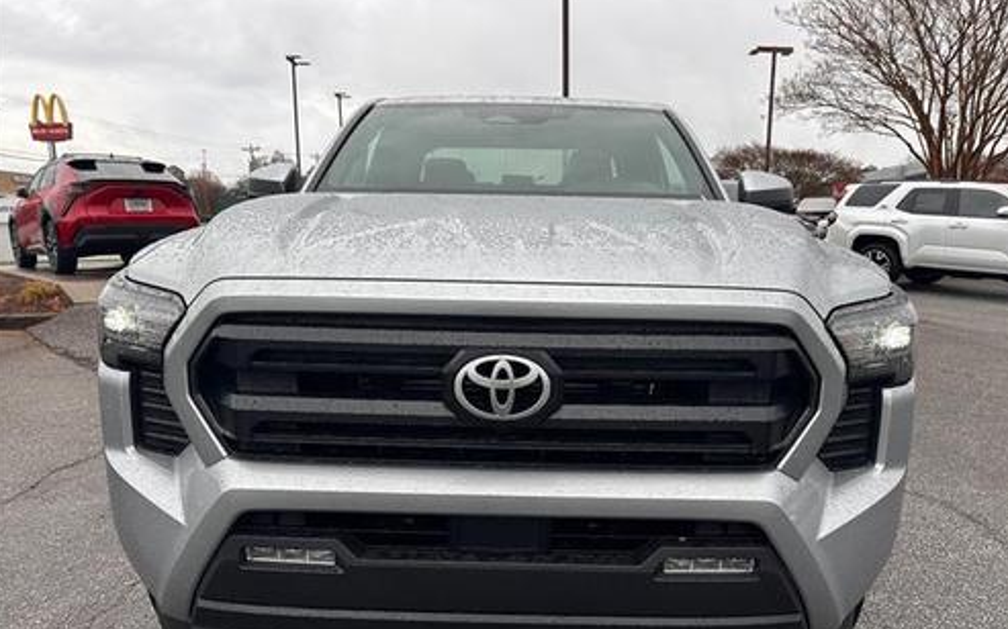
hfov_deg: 70.4
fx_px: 714
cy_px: 372
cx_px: 507
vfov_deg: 47.4
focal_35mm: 26
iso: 80
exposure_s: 1/587
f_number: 1.78
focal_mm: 6.86
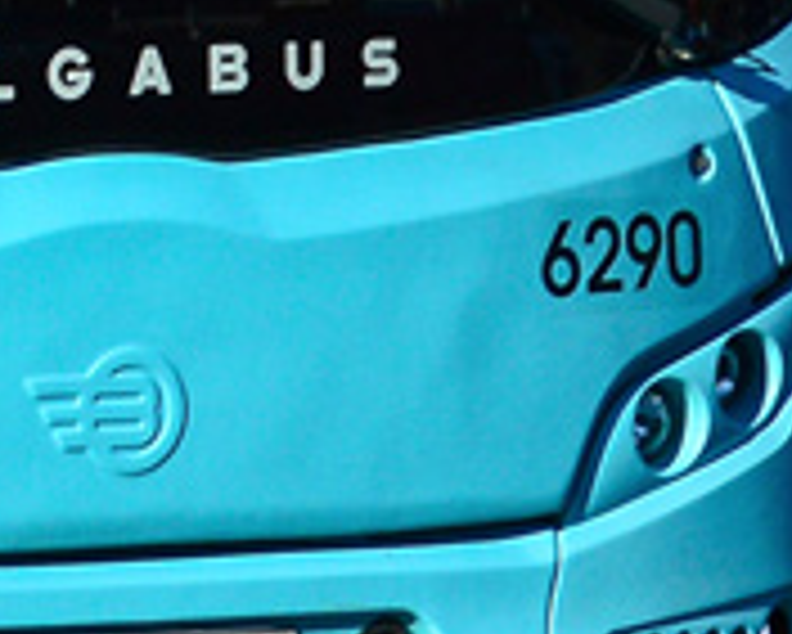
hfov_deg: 3.2
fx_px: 14048
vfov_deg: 2.6
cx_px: -1467
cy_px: -859
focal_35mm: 599
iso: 200
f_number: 6.3
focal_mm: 50
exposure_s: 1/800
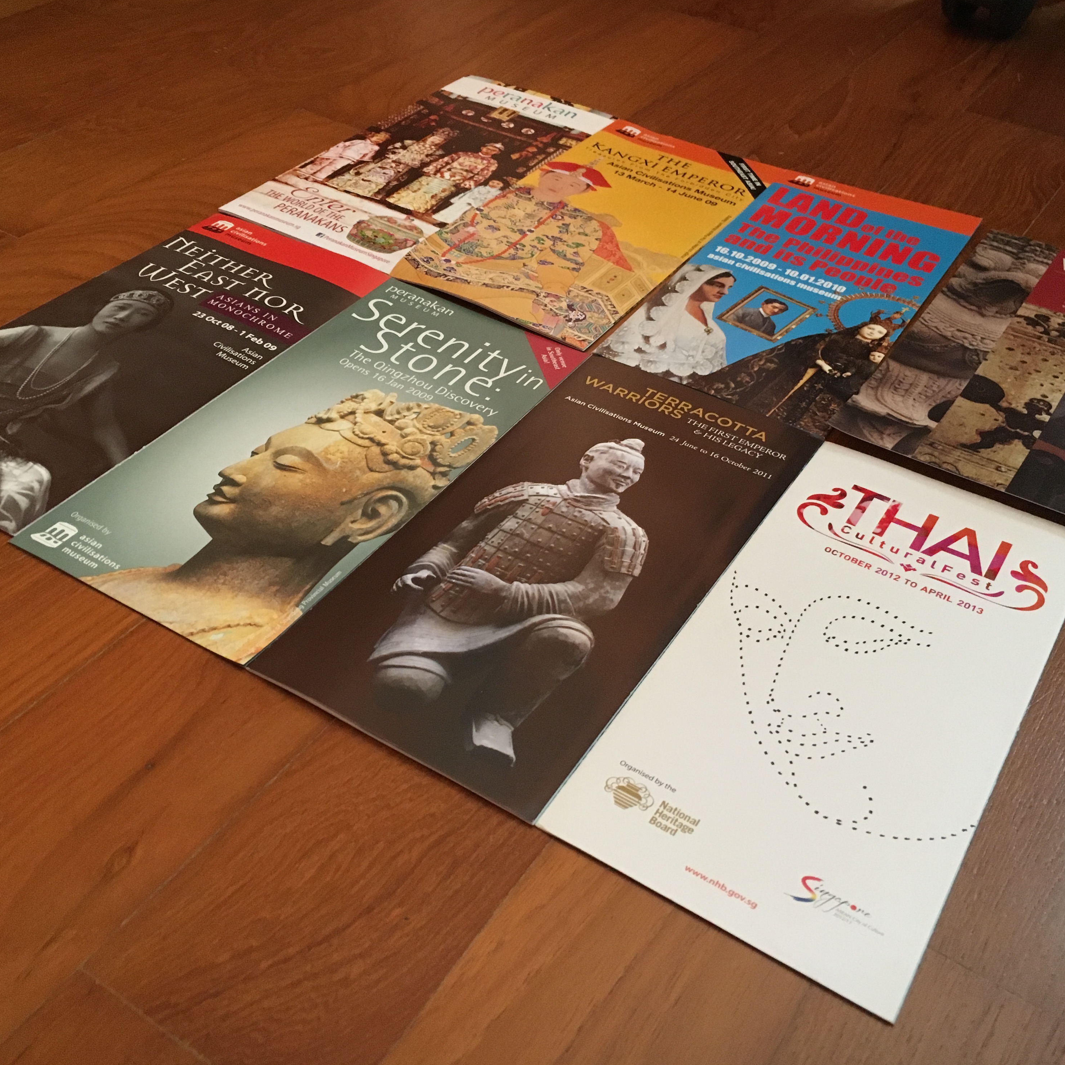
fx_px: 1218
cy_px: 529
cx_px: 516
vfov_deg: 47.2
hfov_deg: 47.2
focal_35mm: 35
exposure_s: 1/20
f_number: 2.2
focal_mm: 4.15
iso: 200
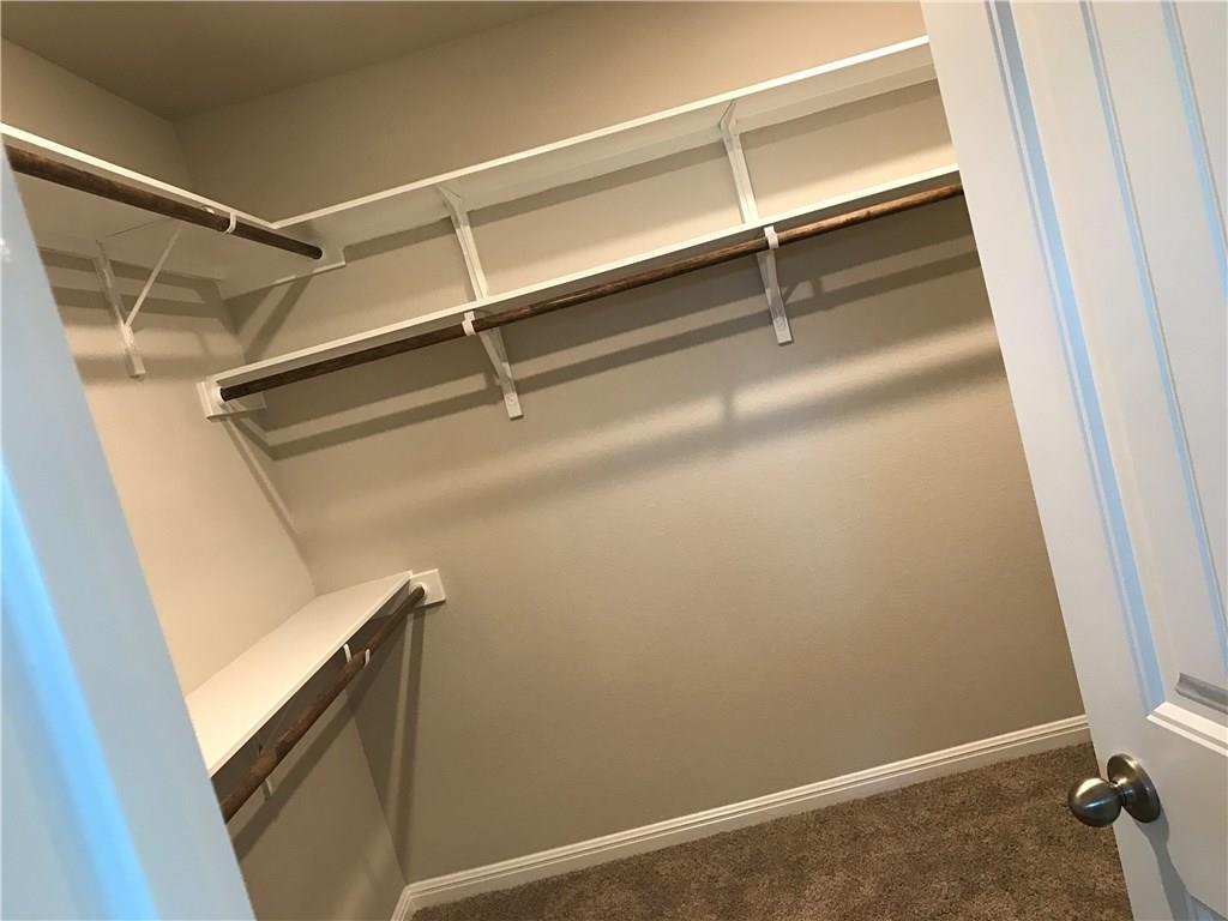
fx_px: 993
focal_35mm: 28
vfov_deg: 49.7
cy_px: 460
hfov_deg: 63.4
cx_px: 614
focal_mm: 3.99
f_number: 1.8
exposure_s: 1/20
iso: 40
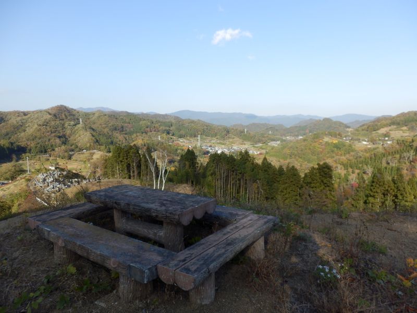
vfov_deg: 56.8
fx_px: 289
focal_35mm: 24
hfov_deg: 71.6
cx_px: 208
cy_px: 156
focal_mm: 4.2
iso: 80
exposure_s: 1/500
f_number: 3
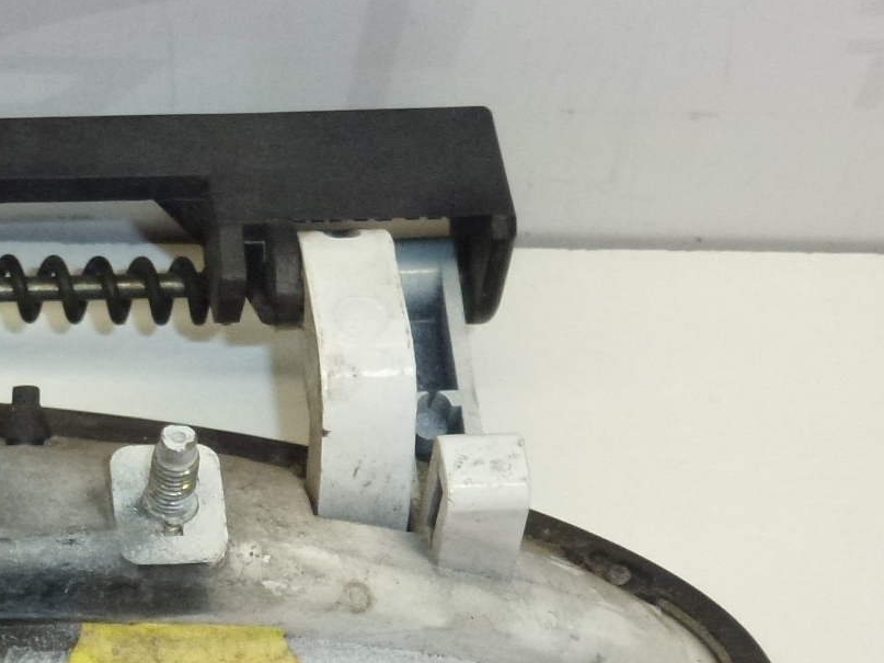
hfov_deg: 14.6
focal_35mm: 132
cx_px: -97
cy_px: 568
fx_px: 3370
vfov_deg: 11.2
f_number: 4.3
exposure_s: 1/200
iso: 400
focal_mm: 9.4
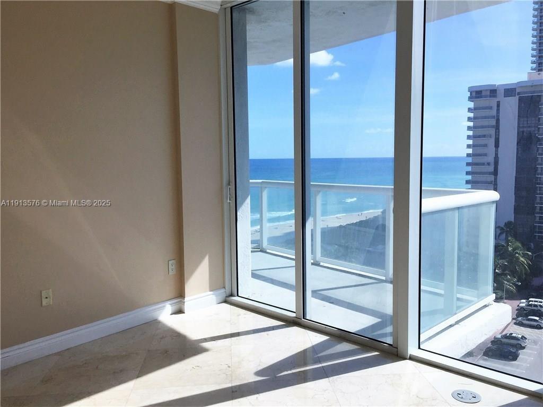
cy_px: 204
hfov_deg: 61.7
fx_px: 455
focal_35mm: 29
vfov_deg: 48.2
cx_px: 272
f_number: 2.2
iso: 32
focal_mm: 4.15
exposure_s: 1/1319
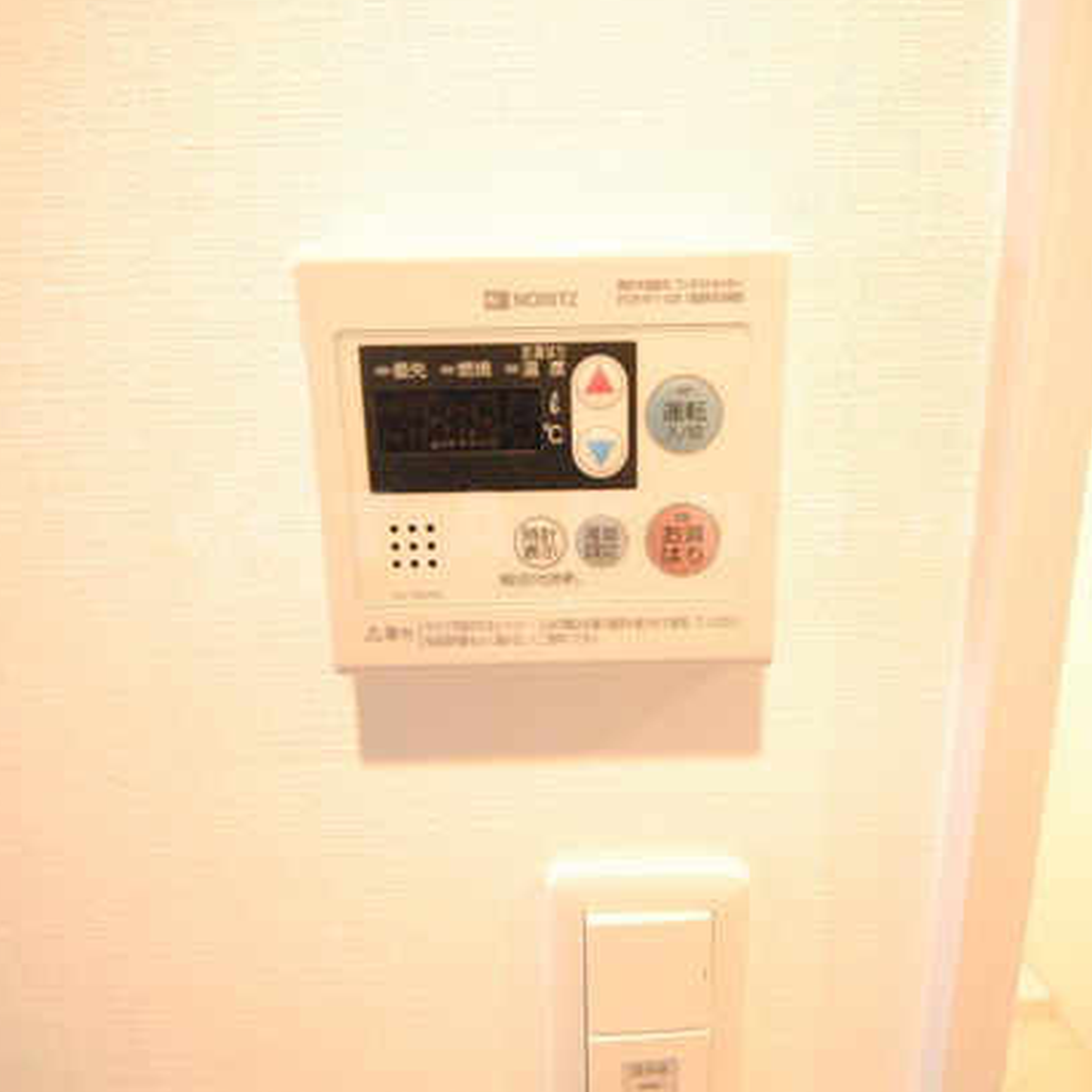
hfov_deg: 87.3
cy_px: 527
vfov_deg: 87.4
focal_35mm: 16
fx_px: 571
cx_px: 578
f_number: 4.5
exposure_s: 1/60
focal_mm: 8
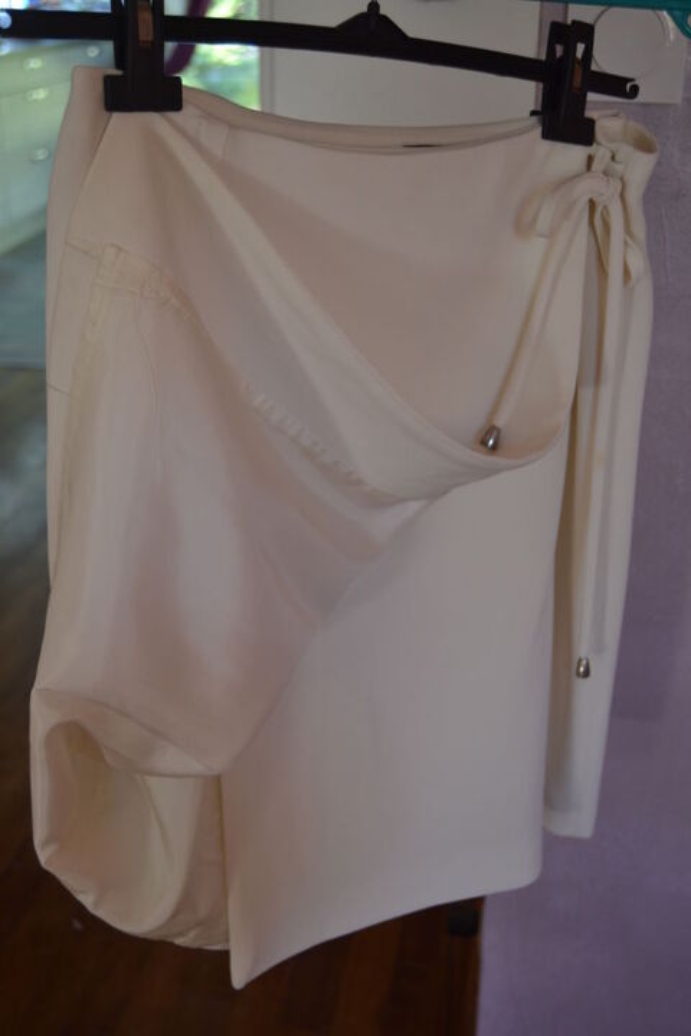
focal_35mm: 42
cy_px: 518
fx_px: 1209
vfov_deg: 46.4
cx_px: 346
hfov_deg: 31.9
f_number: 4
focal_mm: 28
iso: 400
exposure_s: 1/60
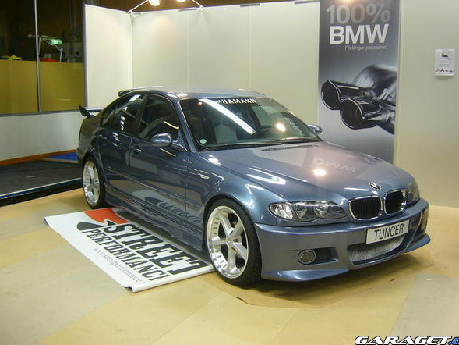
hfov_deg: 49.0
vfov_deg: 37.7
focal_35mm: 38
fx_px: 504
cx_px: 239
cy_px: 161
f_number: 2.8
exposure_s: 1/15
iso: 100
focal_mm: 5.8
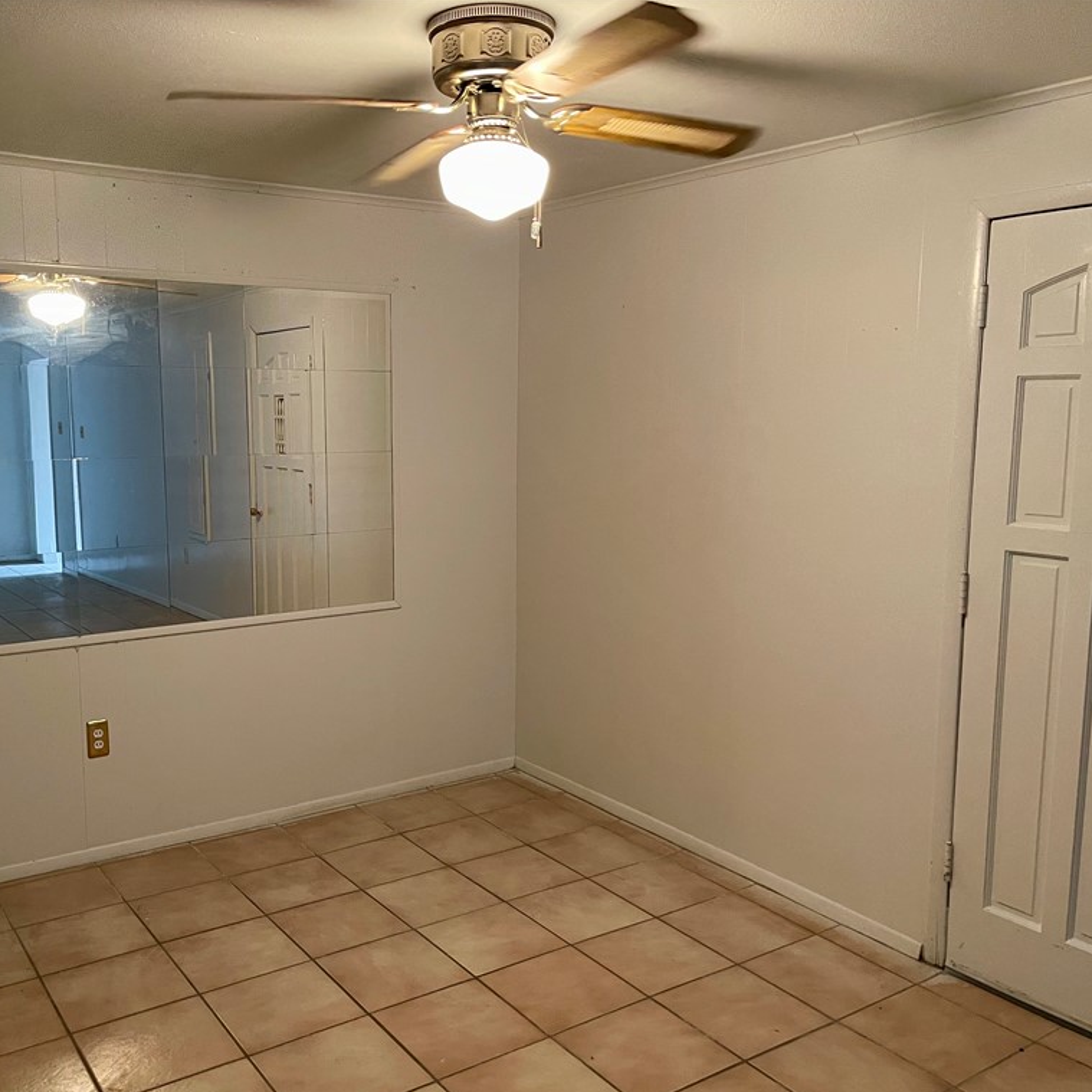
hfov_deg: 52.3
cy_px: 550
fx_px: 1106
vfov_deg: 52.5
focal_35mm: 31
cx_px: 449
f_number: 1.6
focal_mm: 5.1
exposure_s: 1/60
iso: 320
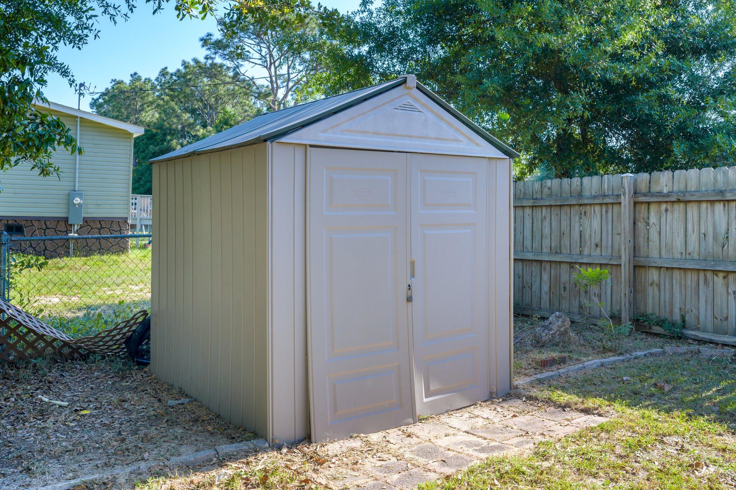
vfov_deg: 43.5
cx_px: 368
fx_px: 613
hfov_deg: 62.0
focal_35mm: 30
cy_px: 245
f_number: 9
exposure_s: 1/100
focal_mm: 30
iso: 100
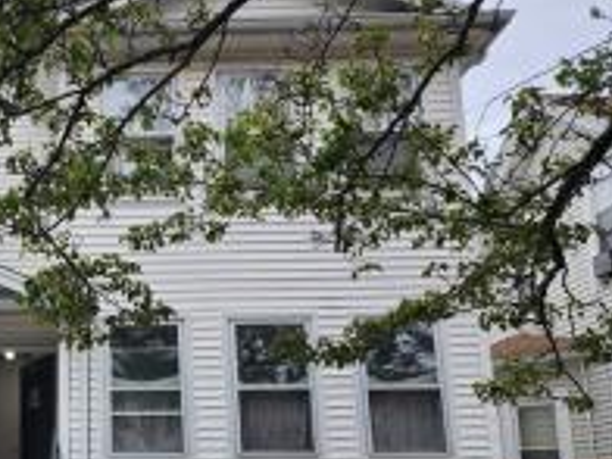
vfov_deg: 30.3
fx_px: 831
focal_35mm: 47
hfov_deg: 38.4
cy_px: 347
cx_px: 94
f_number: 1.8
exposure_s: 1/274
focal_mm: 6.4
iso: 12
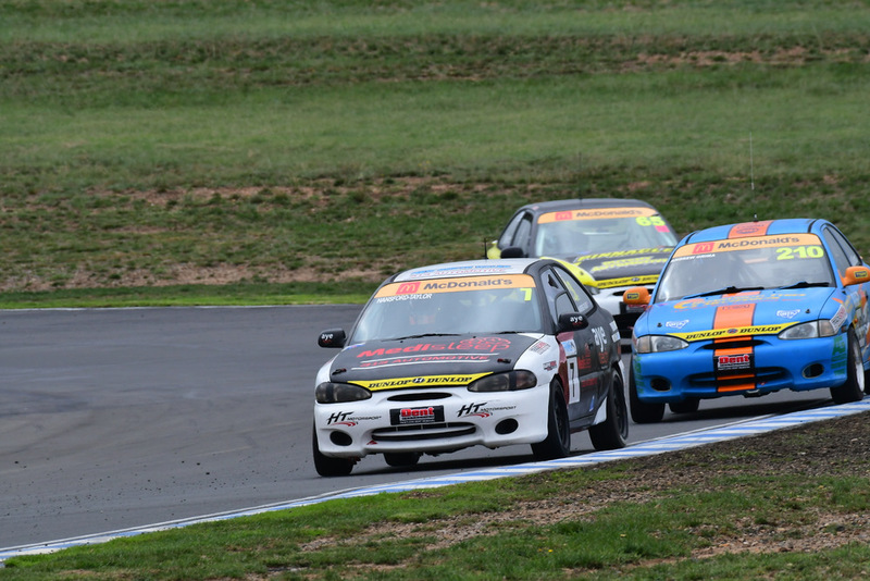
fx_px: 18131
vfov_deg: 1.8
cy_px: 290
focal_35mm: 750
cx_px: 435
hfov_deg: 2.7
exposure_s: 1/640
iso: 640
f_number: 13
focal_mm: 500
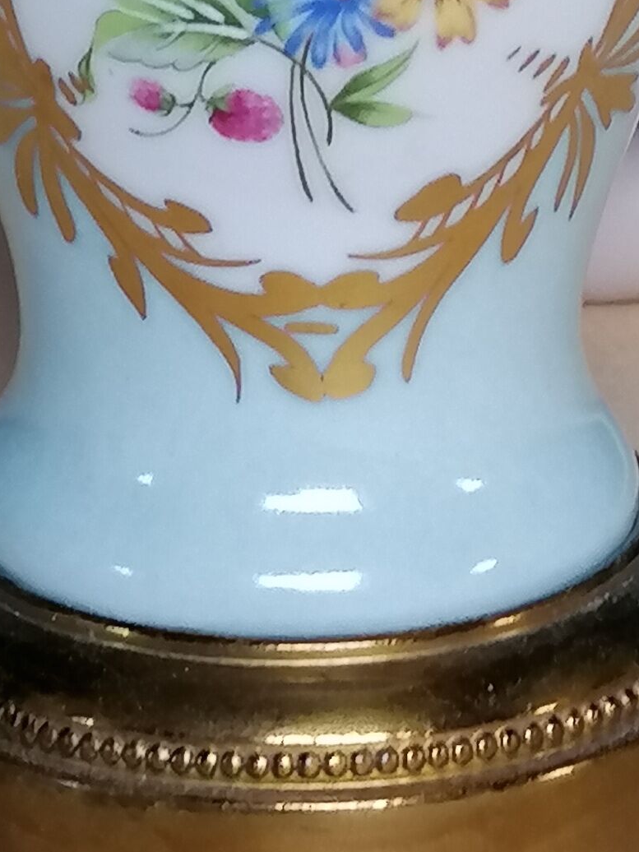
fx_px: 4086
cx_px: 321
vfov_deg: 11.3
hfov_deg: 8.9
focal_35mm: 166
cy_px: -491
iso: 200
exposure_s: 1/40
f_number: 1.8
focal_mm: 4.75
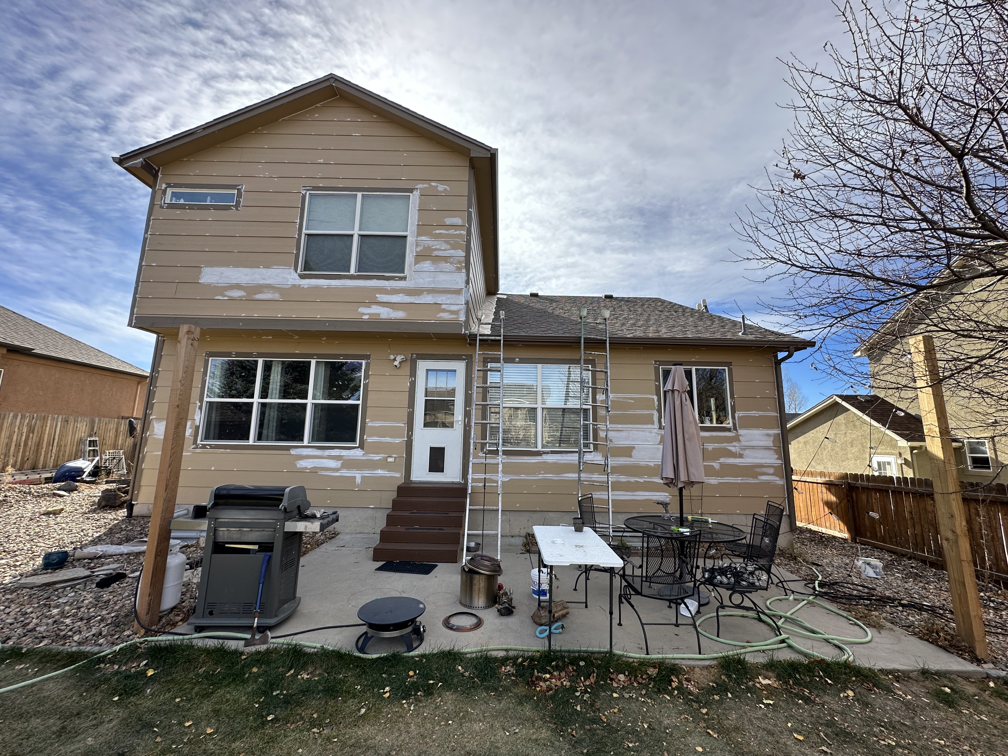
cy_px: 378
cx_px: 504
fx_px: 408
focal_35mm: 14
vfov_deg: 85.7
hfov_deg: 102.1
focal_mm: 2.22
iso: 40
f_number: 2.2
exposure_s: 1/744
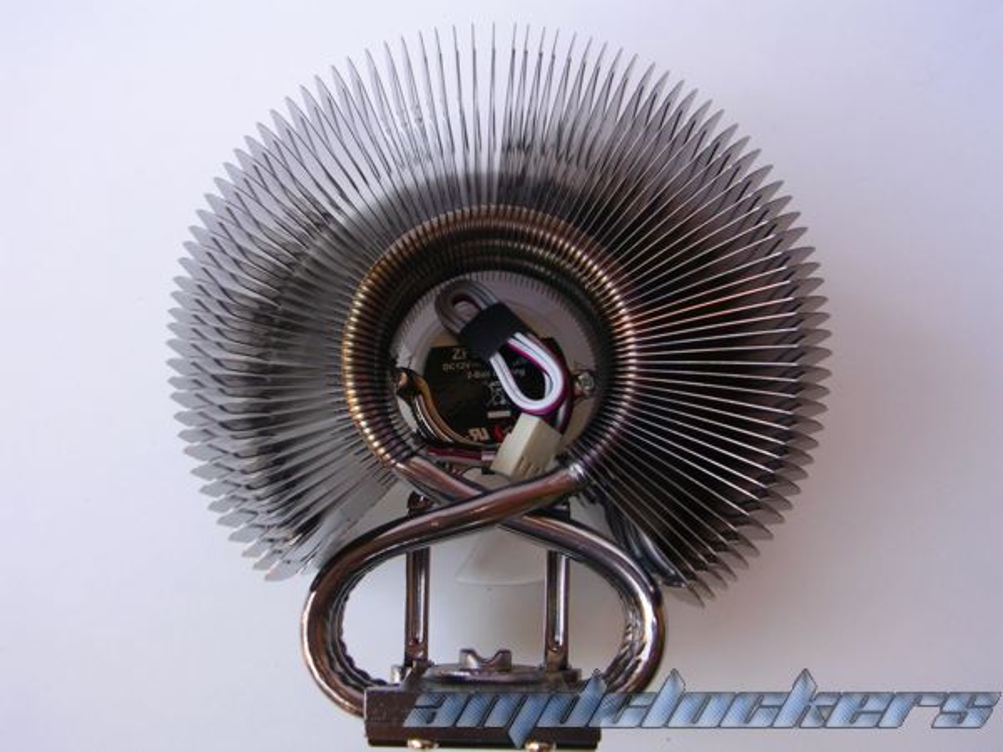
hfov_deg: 45.8
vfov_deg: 35.1
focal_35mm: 41
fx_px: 1188
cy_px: 376
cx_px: 502
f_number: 2.9
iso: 50
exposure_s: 1/30
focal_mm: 6.2
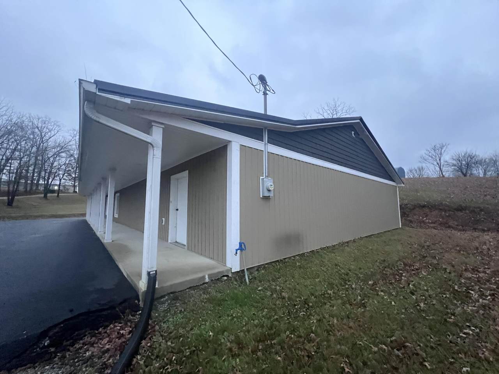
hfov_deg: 106.2
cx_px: 250
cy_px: 187
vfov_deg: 89.9
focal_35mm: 13
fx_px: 187
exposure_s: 1/48
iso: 1000
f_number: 1.8
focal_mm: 1.57
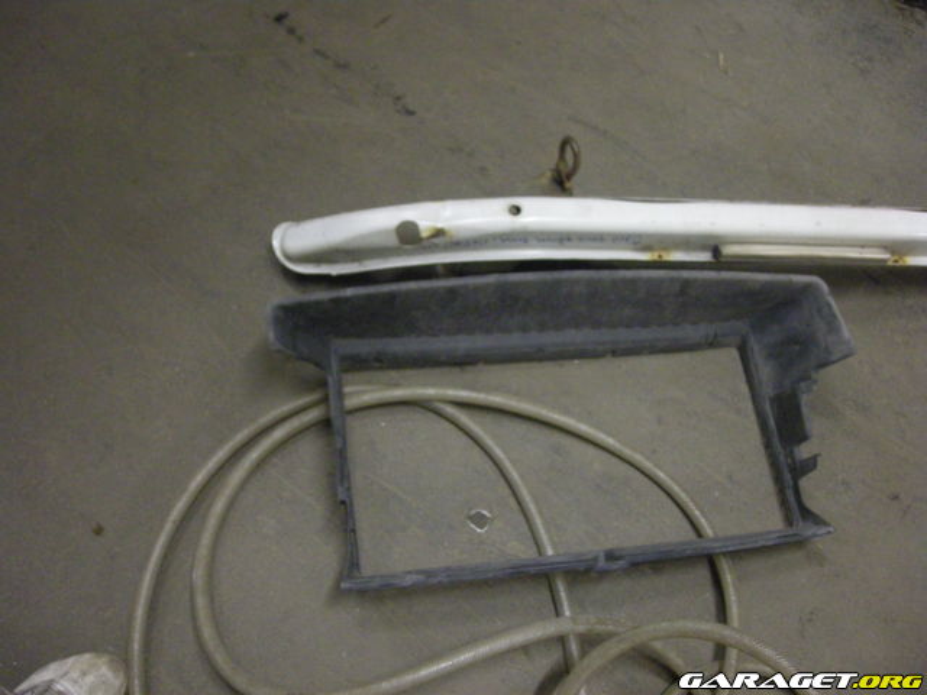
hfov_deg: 52.6
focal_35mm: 35
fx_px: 937
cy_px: 348
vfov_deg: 40.7
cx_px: 464
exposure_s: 1/30
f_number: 2.8
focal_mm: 5.7
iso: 400
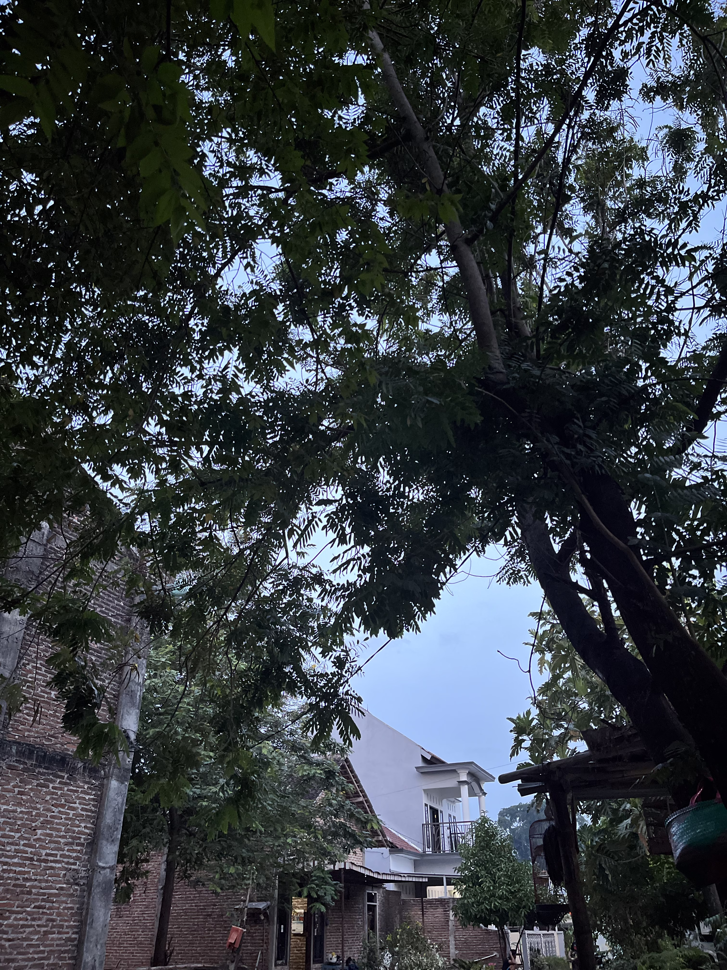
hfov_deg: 53.1
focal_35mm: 26
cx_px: 364
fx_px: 728
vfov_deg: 67.3
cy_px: 485
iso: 500
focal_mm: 5.1
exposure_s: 1/33
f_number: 1.6
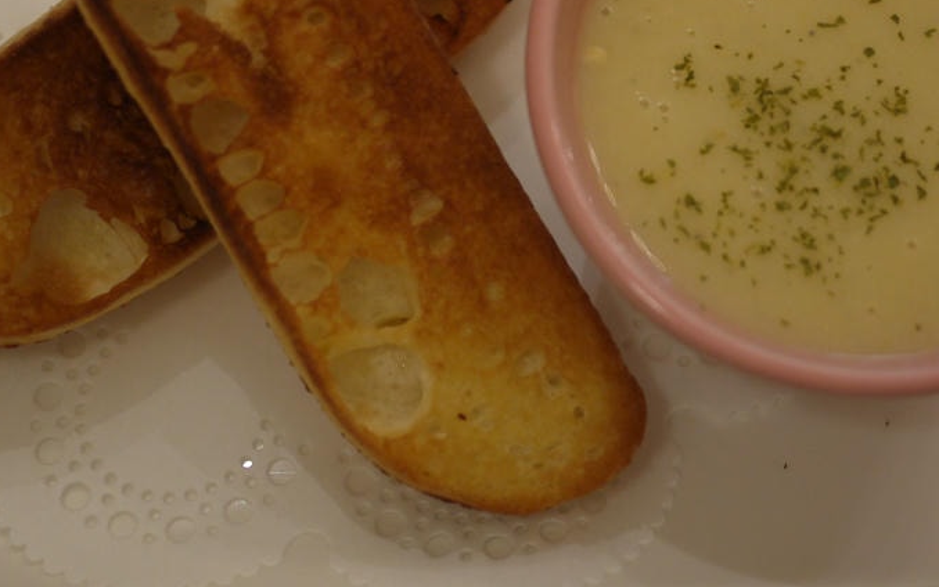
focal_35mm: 75
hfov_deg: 27.4
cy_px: 82
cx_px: 596
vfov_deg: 17.2
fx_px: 1920
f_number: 1.7
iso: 200
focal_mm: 20
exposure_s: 1/60
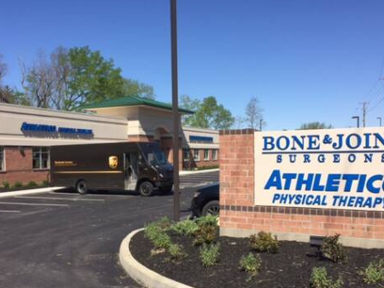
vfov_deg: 37.5
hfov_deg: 48.9
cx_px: 177
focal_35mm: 38
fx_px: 422
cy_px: 176
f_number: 2.2
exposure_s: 1/2198
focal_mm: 4.15
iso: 32
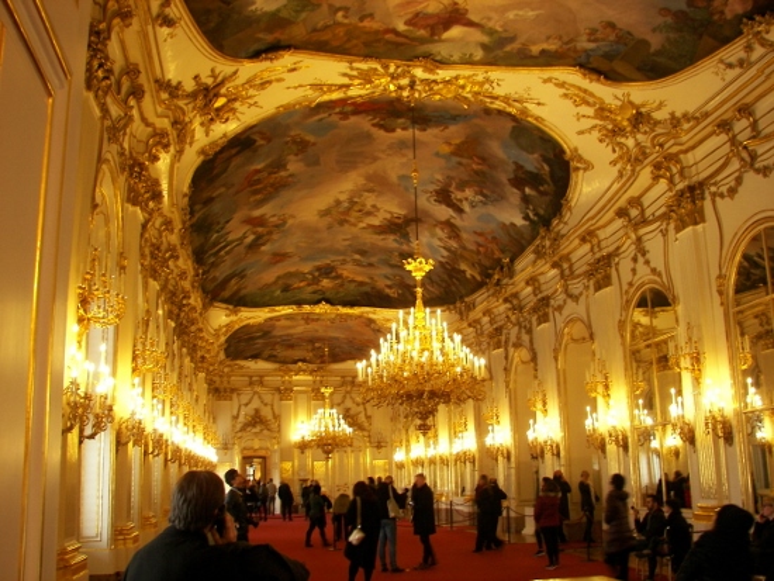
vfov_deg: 39.7
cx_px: 387
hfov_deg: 51.3
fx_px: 805
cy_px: 290
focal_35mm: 36
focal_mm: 6
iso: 100
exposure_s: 1/10
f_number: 2.8
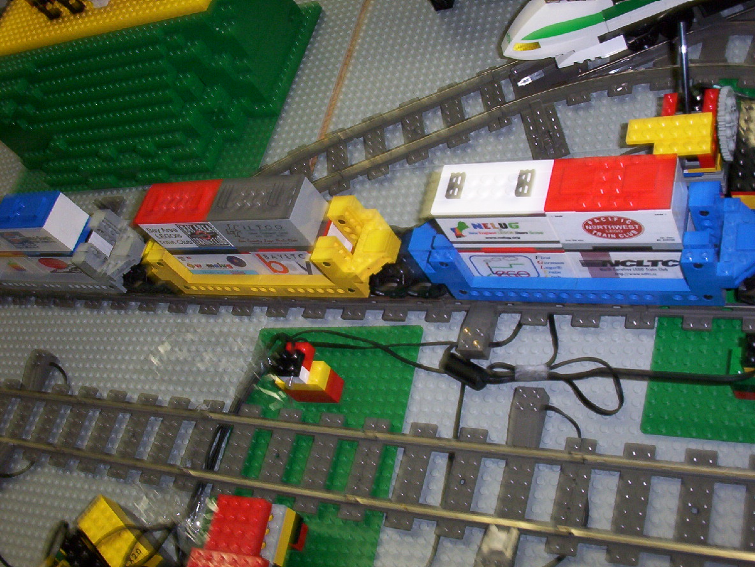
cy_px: 284
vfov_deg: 36.8
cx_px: 378
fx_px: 851
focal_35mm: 39
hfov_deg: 47.9
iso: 140
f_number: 4.5
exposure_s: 1/30
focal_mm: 6
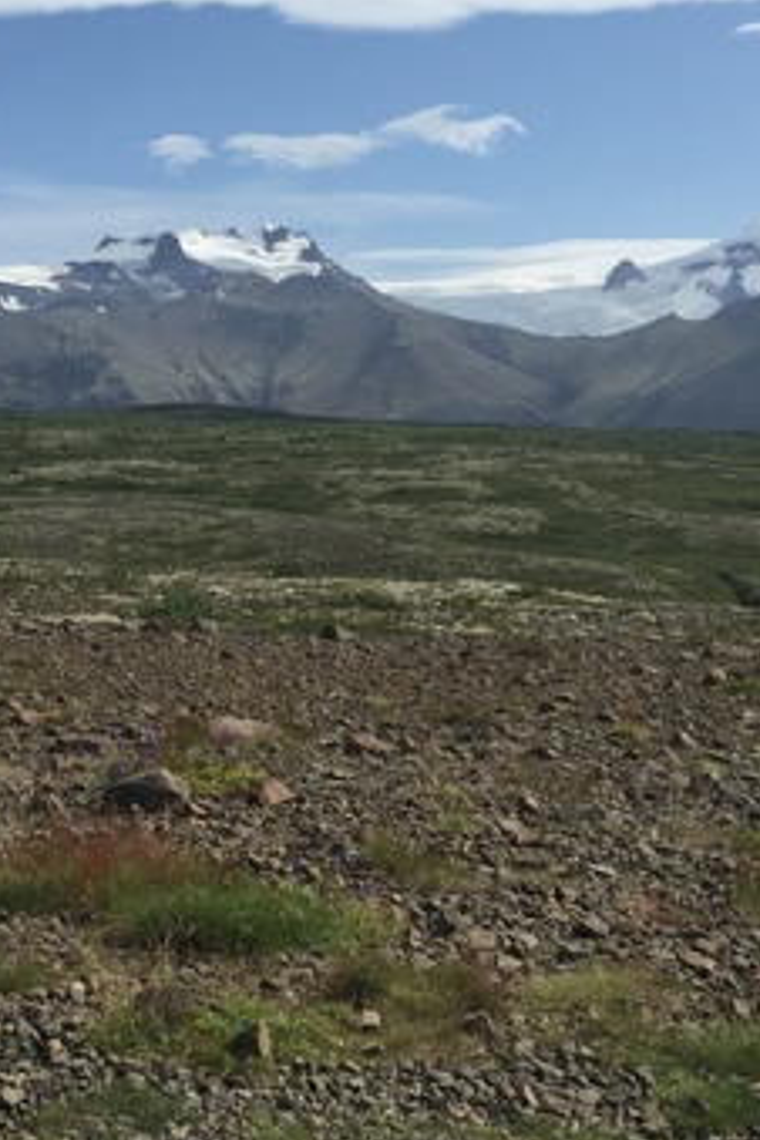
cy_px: 400
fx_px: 1805
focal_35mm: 57
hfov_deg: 23.6
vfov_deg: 34.8
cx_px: 225
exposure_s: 1/4405
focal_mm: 4.15
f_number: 2.2
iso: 32
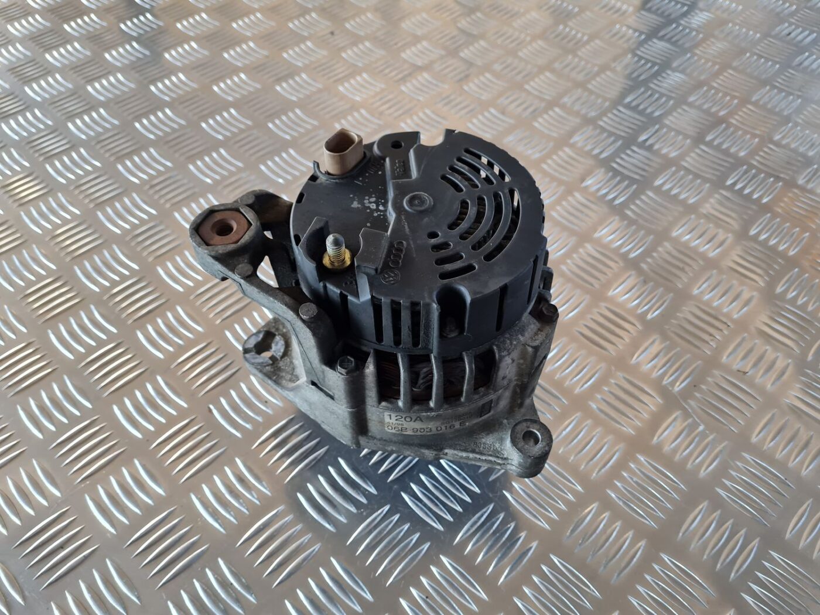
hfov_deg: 67.3
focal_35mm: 26
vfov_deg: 53.1
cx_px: 410
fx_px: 616
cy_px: 308
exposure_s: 1/120
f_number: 1.8
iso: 200
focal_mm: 5.4
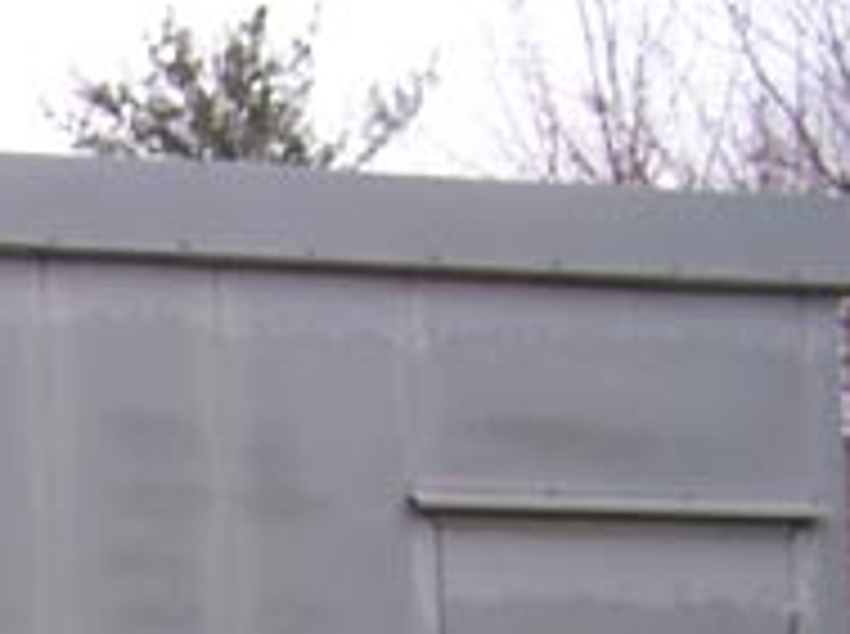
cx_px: -549
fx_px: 3162
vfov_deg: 11.0
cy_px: 976
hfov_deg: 14.0
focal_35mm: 129
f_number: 2.8
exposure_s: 1/125
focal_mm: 6.3
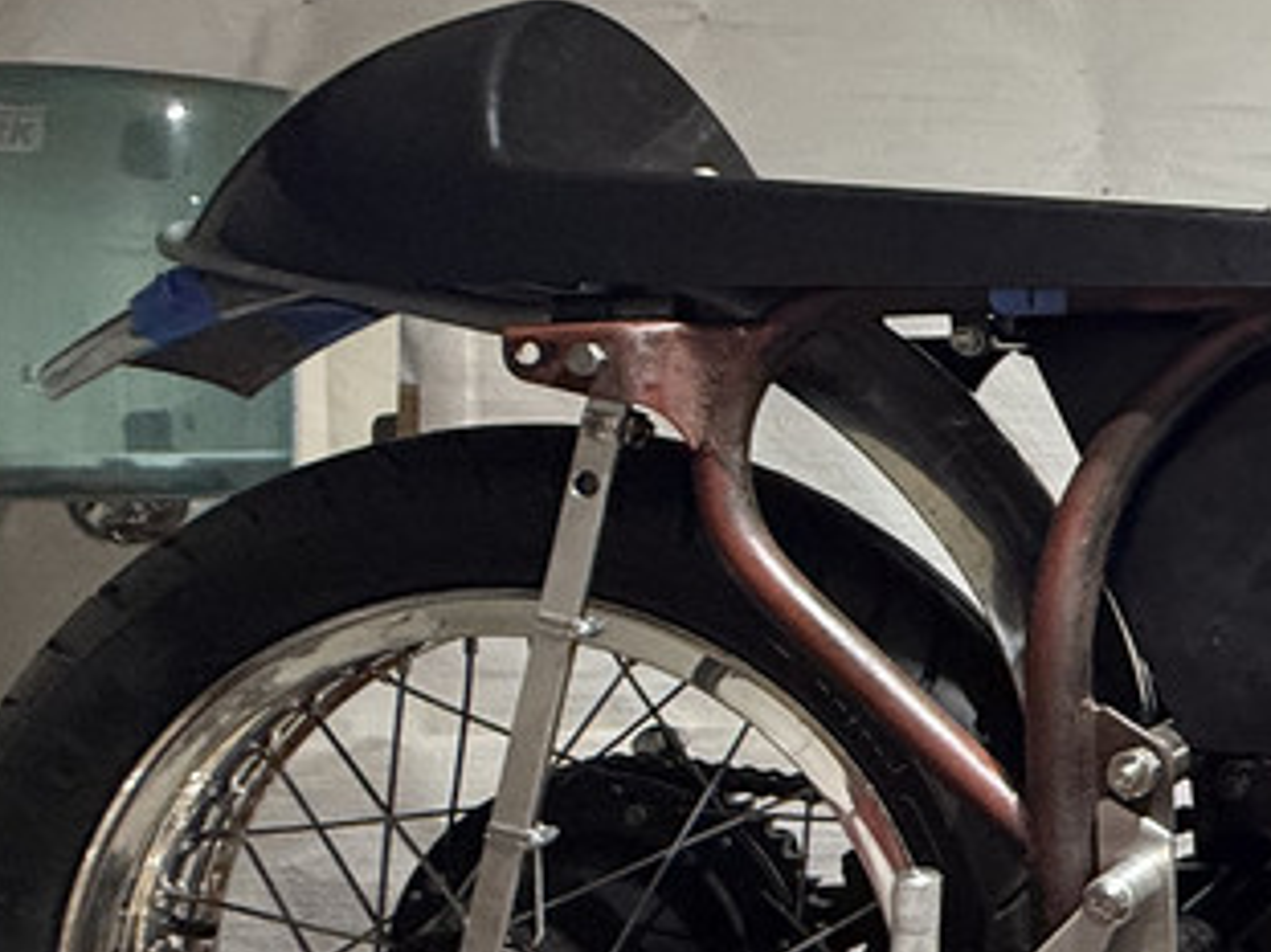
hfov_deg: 28.6
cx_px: 1825
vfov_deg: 30.2
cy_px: 429
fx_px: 1762
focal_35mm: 48
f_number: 2.2
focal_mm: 2.22
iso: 160
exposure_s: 1/60
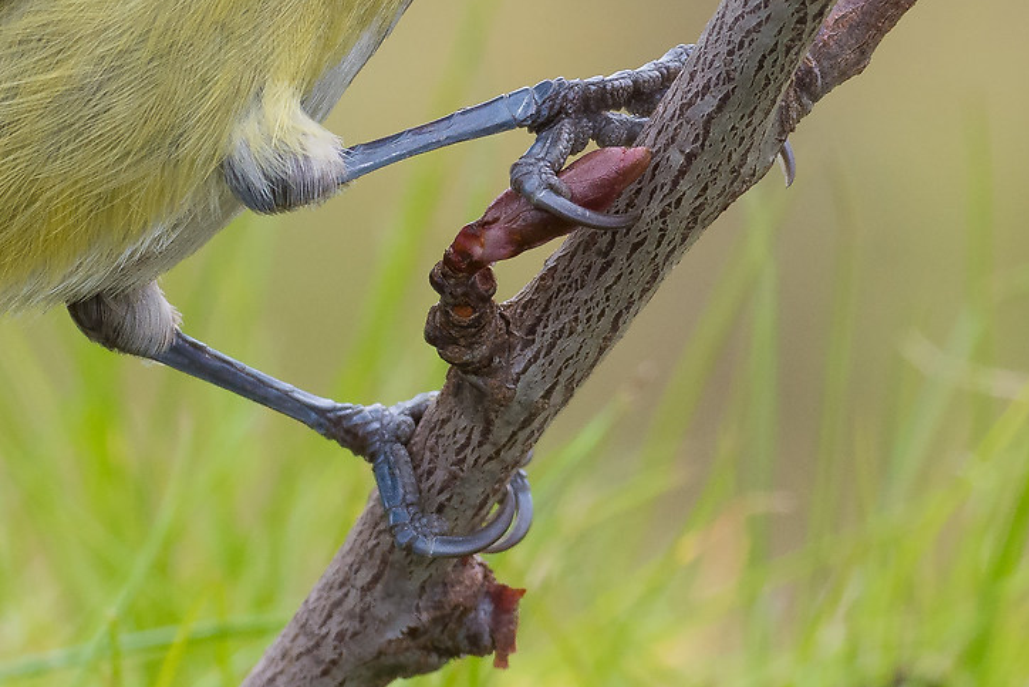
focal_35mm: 895
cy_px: 53
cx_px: 307
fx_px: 25586
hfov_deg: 2.3
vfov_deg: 1.5
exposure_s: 1/160
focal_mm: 180
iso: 640
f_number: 11
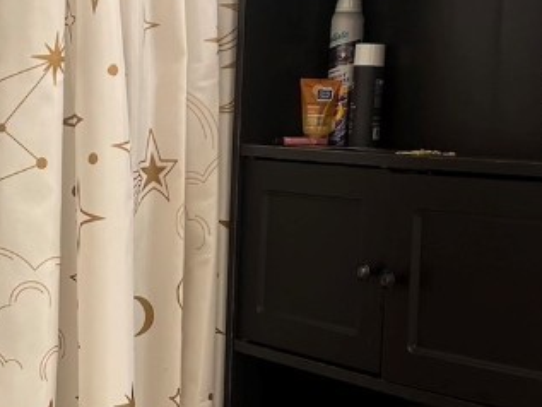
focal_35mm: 84
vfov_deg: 17.6
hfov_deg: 22.8
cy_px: 258
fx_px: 1316
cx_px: 75
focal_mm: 5.7
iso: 125
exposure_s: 1/120
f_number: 1.5
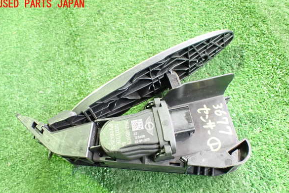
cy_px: 109
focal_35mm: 32
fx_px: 257
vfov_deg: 41.0
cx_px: 143
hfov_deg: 58.7
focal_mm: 5.4
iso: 1250
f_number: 2.3
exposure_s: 1/30
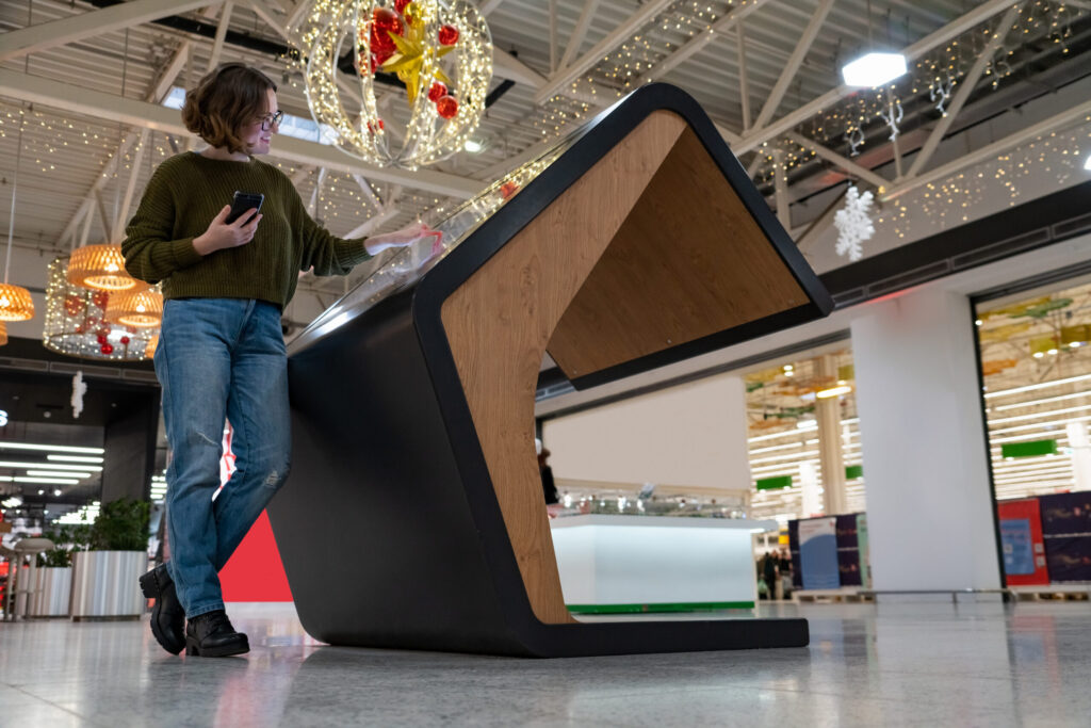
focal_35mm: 33
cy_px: 364
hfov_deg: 57.2
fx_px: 1000
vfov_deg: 40.0
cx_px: 546
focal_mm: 33
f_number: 4.5
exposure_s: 1/160
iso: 1000
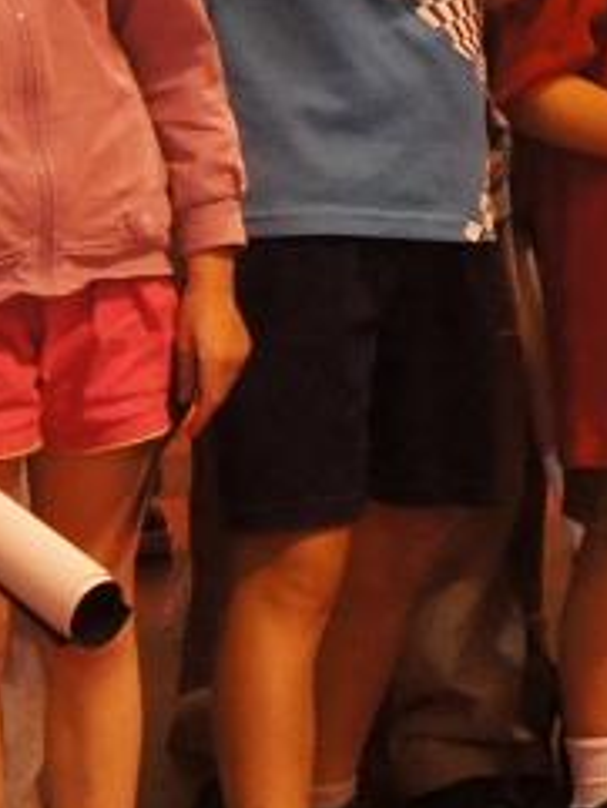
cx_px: 1278
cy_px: -483
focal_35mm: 540
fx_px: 12614
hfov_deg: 2.7
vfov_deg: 3.7
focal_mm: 54
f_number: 5.6
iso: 1600
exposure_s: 1/100
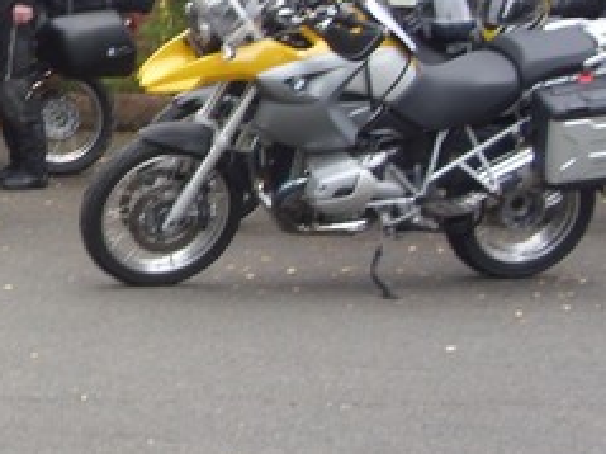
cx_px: -167
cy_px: 63
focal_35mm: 119
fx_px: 2082
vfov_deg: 12.4
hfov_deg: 15.8
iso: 50
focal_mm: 6.3
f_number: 2.8
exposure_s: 1/31
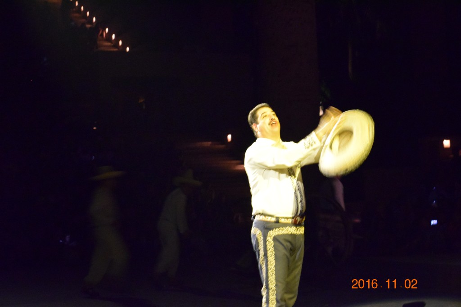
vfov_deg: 16.5
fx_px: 1056
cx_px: 230
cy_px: 154
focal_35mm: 82
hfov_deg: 24.6
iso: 6400
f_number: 5.6
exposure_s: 1/15
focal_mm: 55
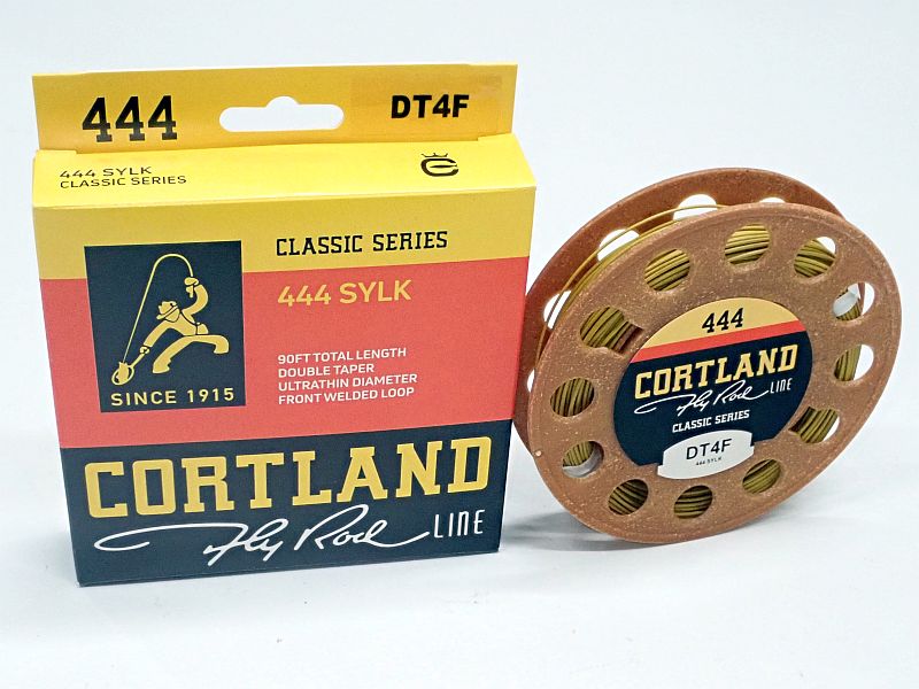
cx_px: 460
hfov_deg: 41.2
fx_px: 1221
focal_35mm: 46
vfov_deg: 31.5
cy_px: 344
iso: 1250
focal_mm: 8.41
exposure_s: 1/50
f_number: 4.5
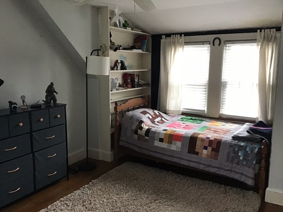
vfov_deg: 45.4
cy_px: 106
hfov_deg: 58.4
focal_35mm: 31
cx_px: 142
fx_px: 253
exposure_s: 1/30
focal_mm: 3.3
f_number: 2.4
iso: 200
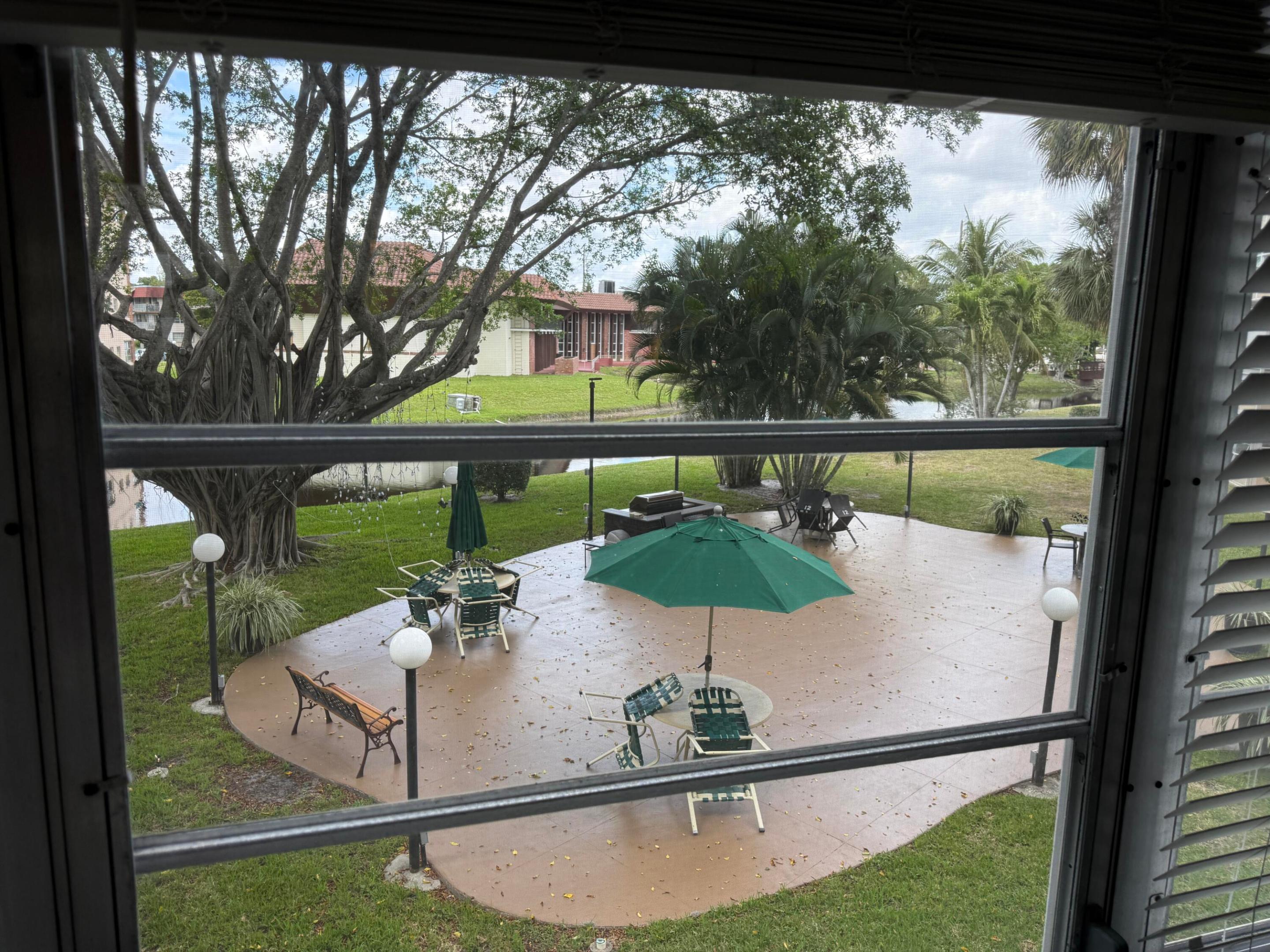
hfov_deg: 71.6
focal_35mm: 24
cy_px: 476
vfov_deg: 56.8
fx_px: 881
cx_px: 635
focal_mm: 6.76
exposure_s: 1/654
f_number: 1.78
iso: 100
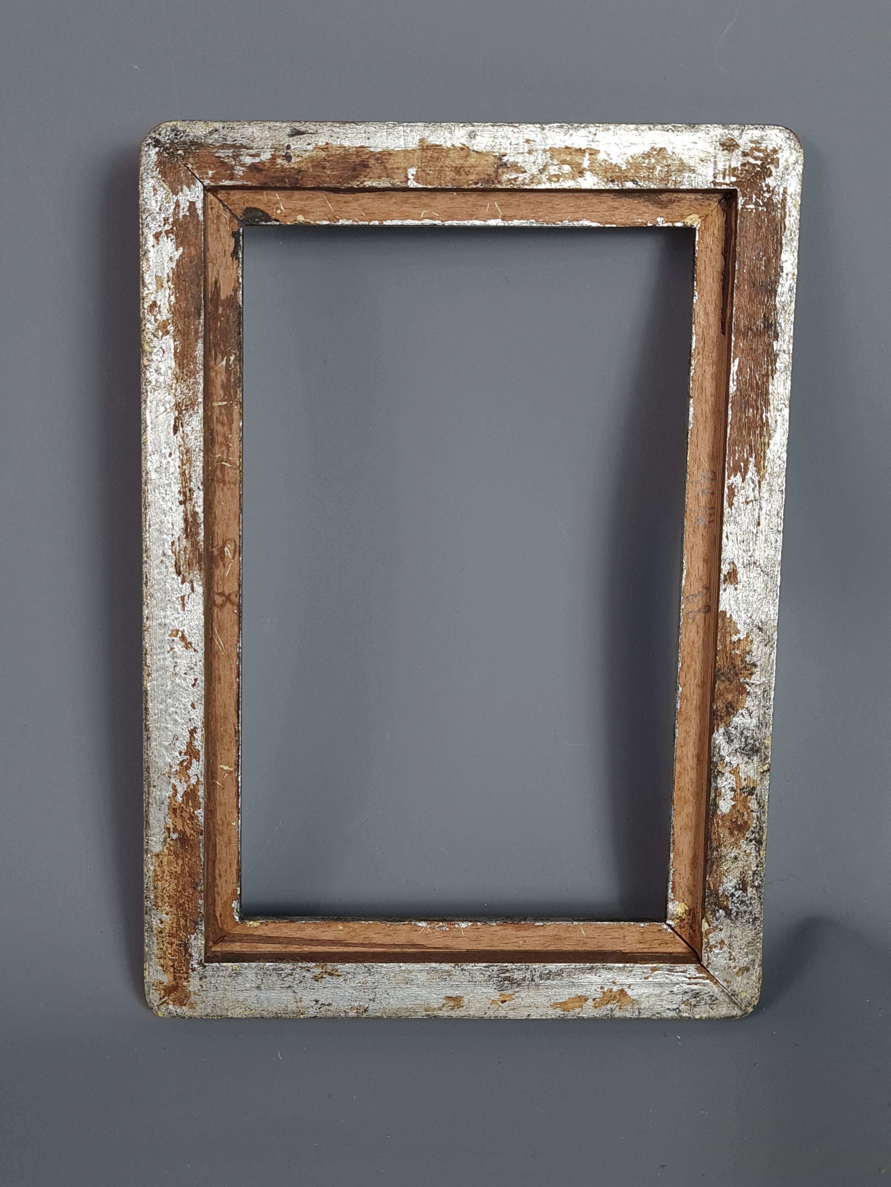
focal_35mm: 26
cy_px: 594
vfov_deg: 67.3
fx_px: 892
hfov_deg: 53.1
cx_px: 446
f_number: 1.8
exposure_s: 1/100
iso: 64
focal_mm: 5.4
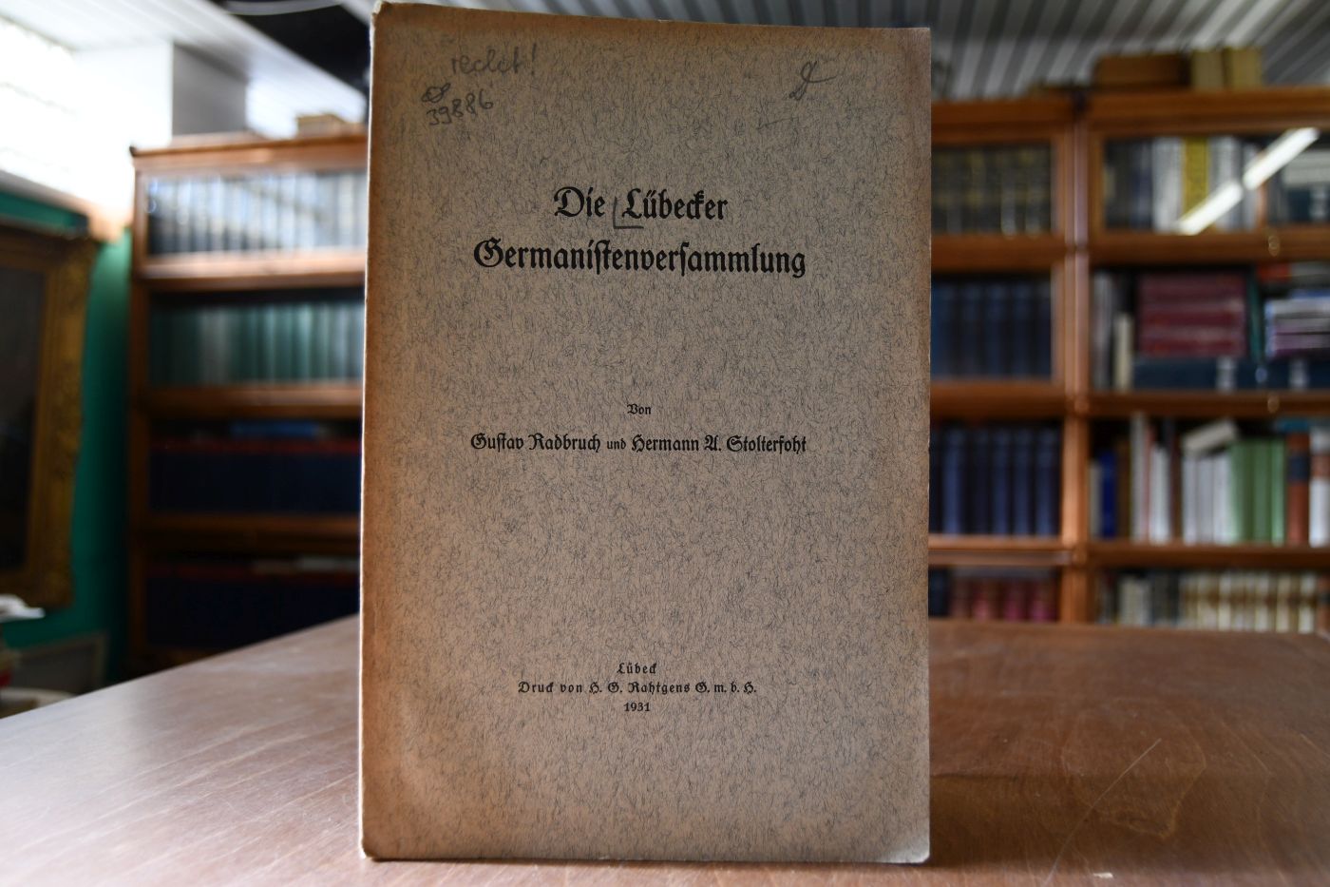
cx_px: 665
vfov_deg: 43.6
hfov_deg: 61.9
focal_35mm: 30
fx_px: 1108
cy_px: 444
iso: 560
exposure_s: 1/250
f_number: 3.5
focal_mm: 20
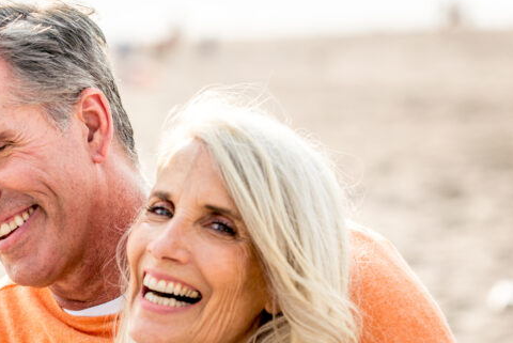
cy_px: 258
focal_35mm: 200
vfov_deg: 6.9
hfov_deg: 10.3
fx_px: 2853
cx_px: 115
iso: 100
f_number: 5
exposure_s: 1/400
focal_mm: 125
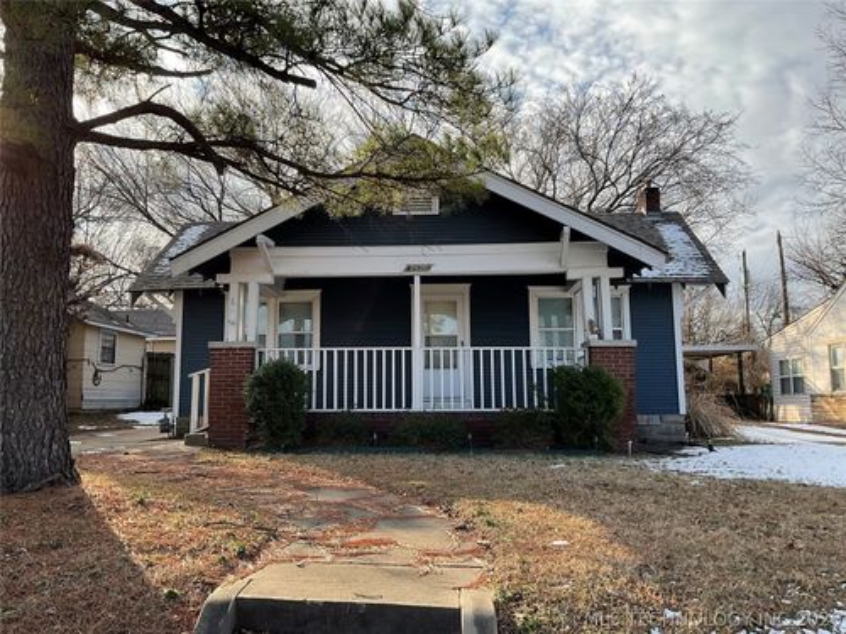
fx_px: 709
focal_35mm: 29
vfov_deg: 48.2
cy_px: 317
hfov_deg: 61.7
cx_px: 423
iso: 16
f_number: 1.8
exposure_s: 1/1015
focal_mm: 3
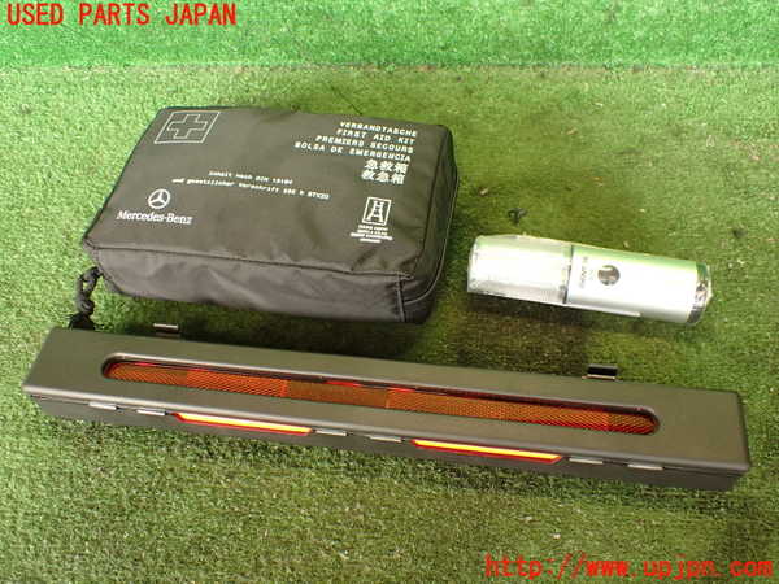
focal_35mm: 32
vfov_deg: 44.2
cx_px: 390
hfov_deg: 56.8
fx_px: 720
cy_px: 292
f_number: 2.4
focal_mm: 5.79
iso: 200
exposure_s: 1/30
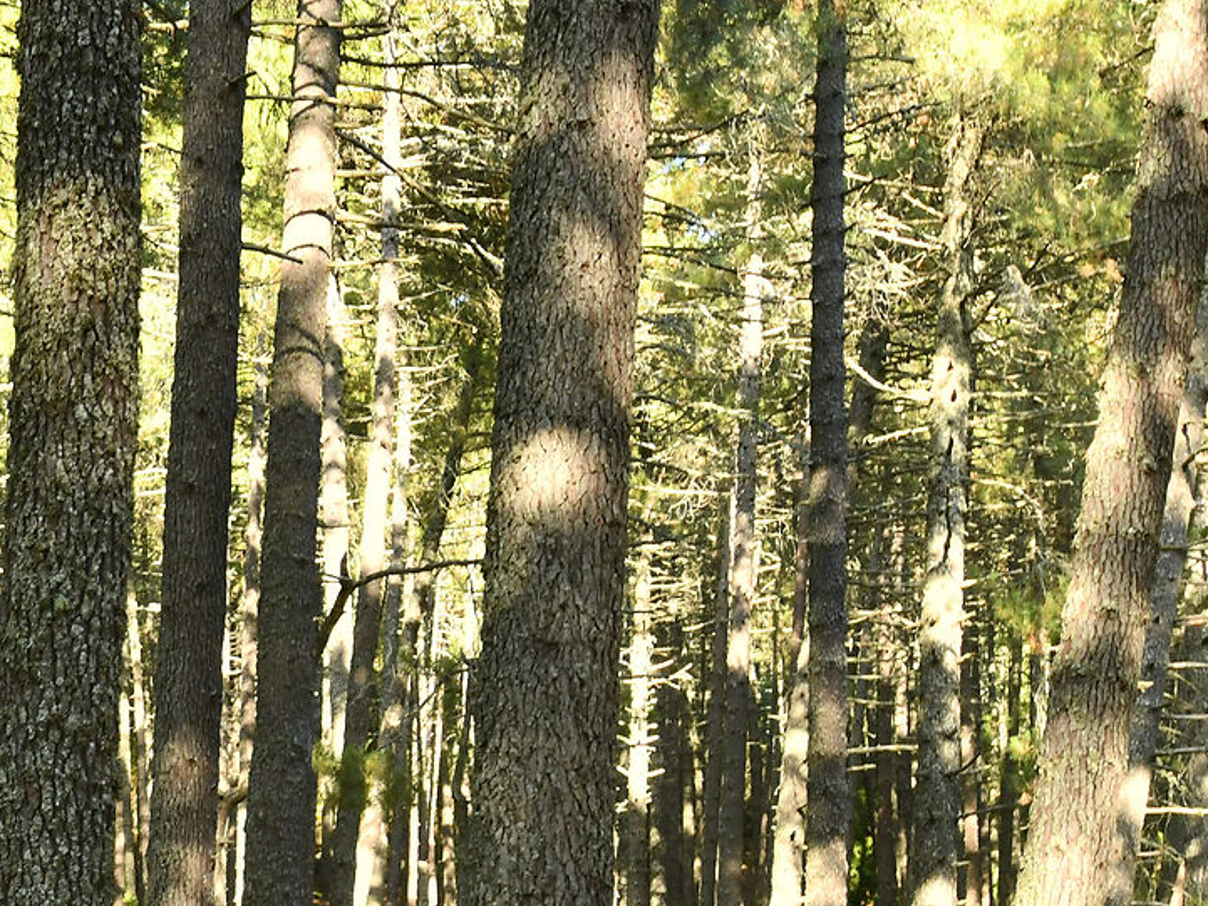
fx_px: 3909
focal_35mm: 112
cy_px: 1078
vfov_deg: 12.9
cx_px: -394
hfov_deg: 16.5
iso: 320
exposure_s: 1/40
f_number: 8
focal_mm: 35
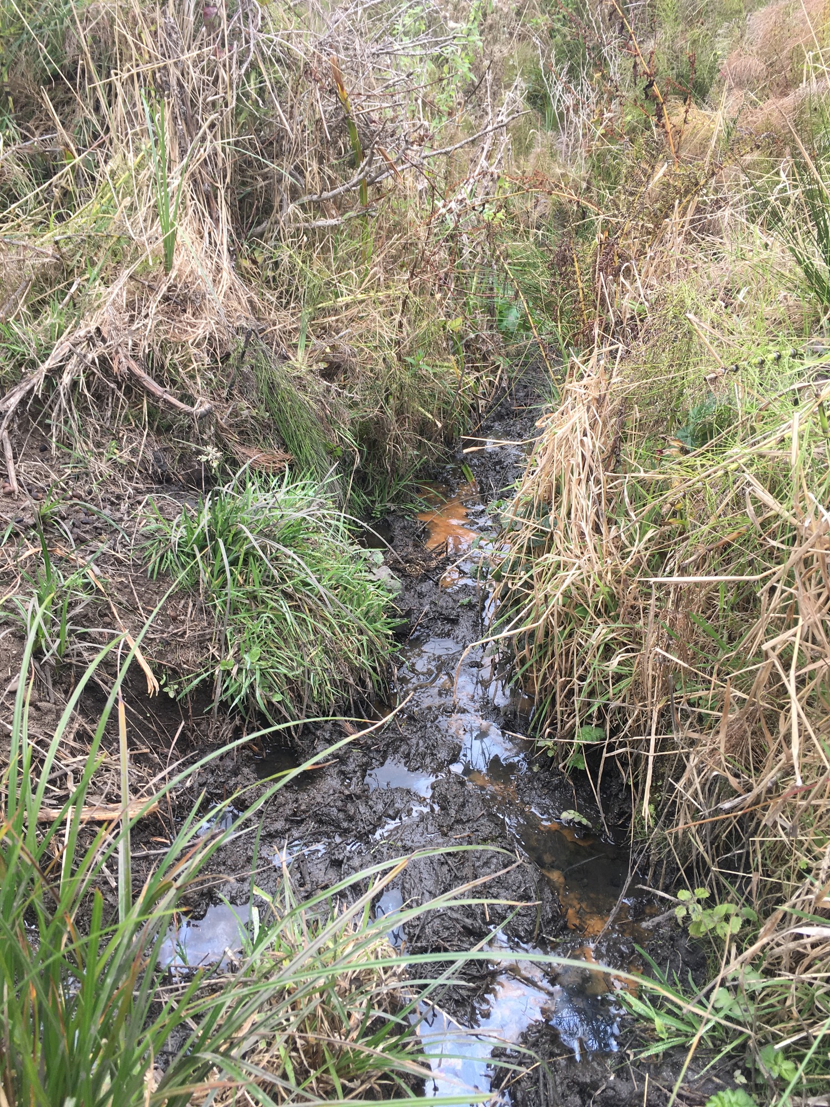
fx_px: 927
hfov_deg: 48.2
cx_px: 415
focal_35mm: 29
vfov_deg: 61.7
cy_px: 554
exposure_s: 1/214
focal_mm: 4.15
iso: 25
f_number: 2.2
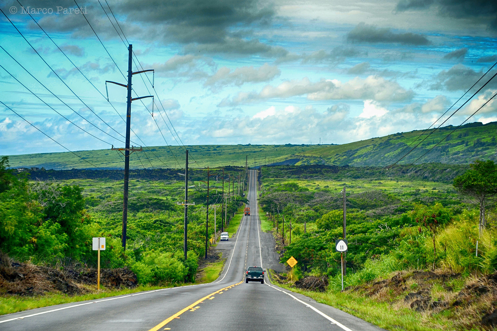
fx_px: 1449
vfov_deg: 13.0
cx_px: 248
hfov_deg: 19.5
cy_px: 166
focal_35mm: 105
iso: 100
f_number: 5.6
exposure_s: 1/125
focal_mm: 70
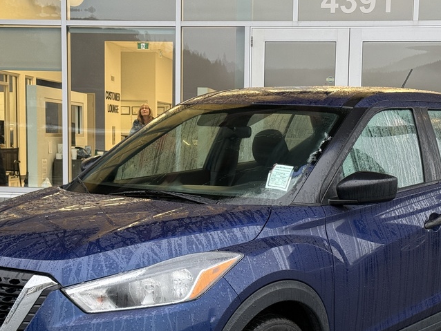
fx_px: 981
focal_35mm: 77
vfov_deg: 19.1
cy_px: 238
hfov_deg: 25.3
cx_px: 237
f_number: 1.78
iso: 100
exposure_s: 1/60
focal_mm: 6.76
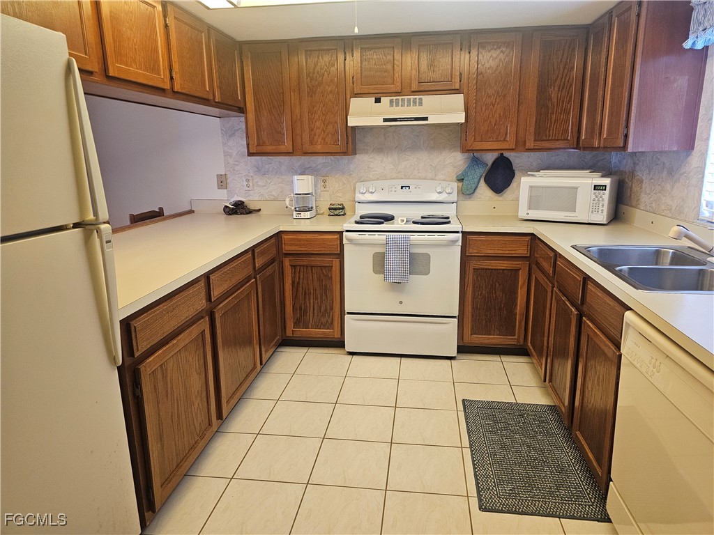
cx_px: 357
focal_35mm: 23
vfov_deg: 58.9
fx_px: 474
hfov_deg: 73.9
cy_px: 268
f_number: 1.7
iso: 500
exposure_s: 1/120
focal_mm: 6.3
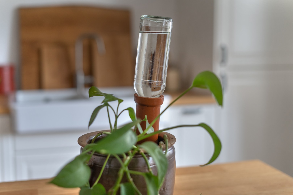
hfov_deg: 39.6
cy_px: 98
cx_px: 146
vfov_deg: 27.0
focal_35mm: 50
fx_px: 407
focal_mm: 50
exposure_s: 1/80
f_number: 2.2
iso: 250
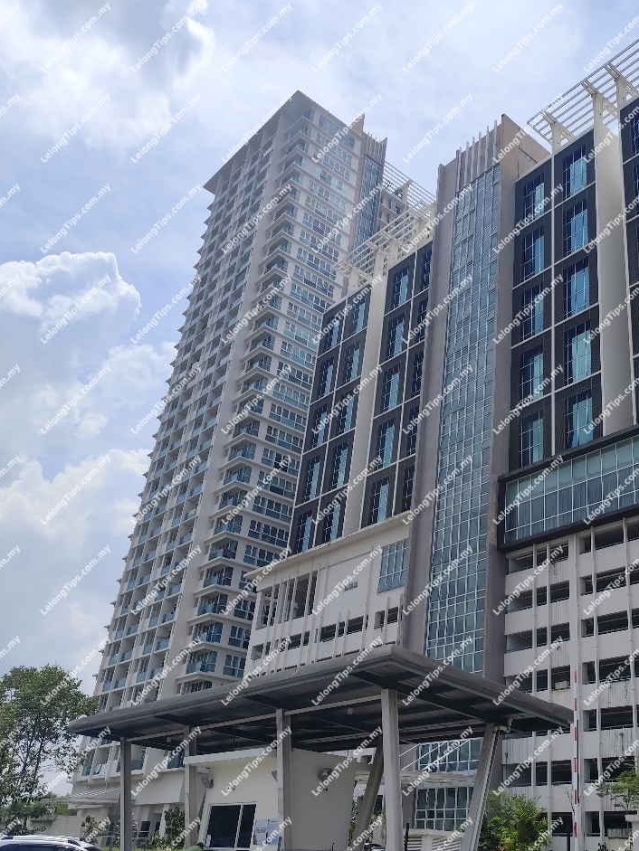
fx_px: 763
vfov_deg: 58.3
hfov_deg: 43.3
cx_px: 513
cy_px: 422
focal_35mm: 31
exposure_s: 1/2455
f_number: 1.65
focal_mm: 6.14
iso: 50
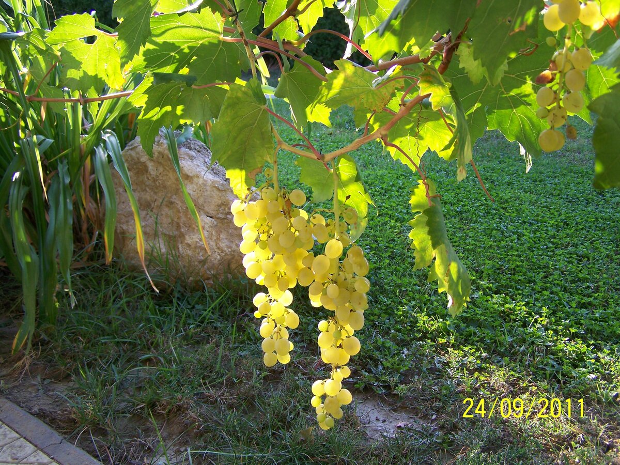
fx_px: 681
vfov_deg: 37.7
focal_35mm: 38
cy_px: 232
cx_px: 310
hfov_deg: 49.0
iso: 64
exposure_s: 1/100
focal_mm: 6.3
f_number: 2.8
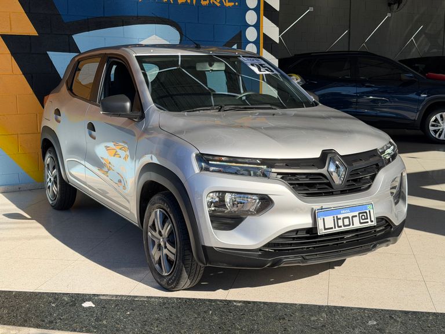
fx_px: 617
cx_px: 222
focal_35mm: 48
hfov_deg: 39.7
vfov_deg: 30.3
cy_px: 167
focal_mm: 6.76
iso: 100
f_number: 1.78
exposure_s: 1/4329
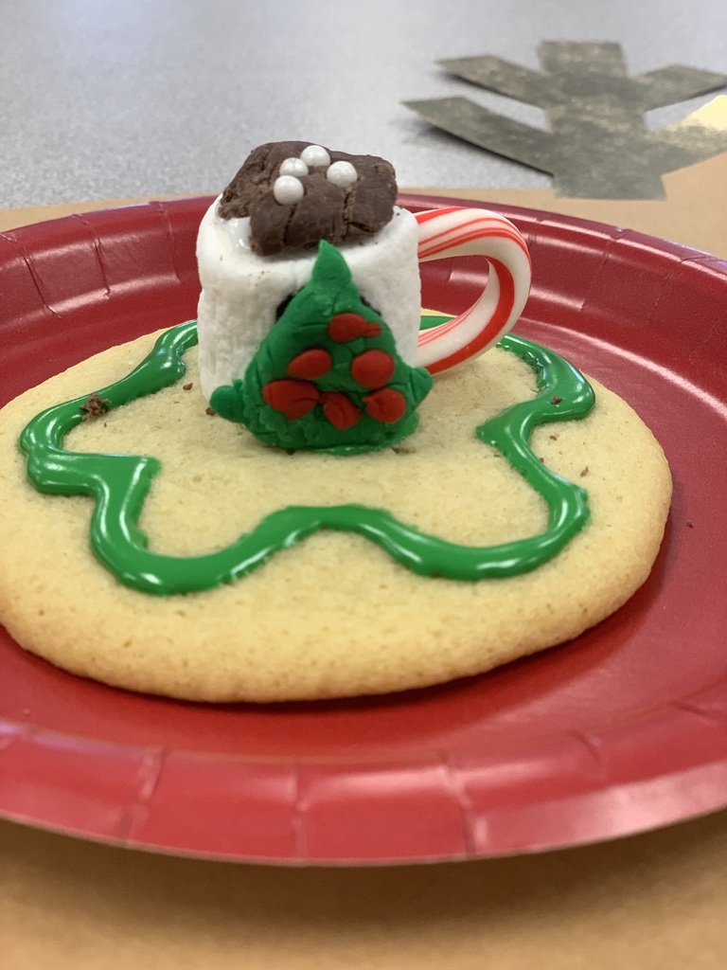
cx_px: 364
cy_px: 485
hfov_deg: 28.0
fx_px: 1456
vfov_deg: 36.8
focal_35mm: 52
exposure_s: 1/75
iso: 125
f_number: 2.4
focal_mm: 6
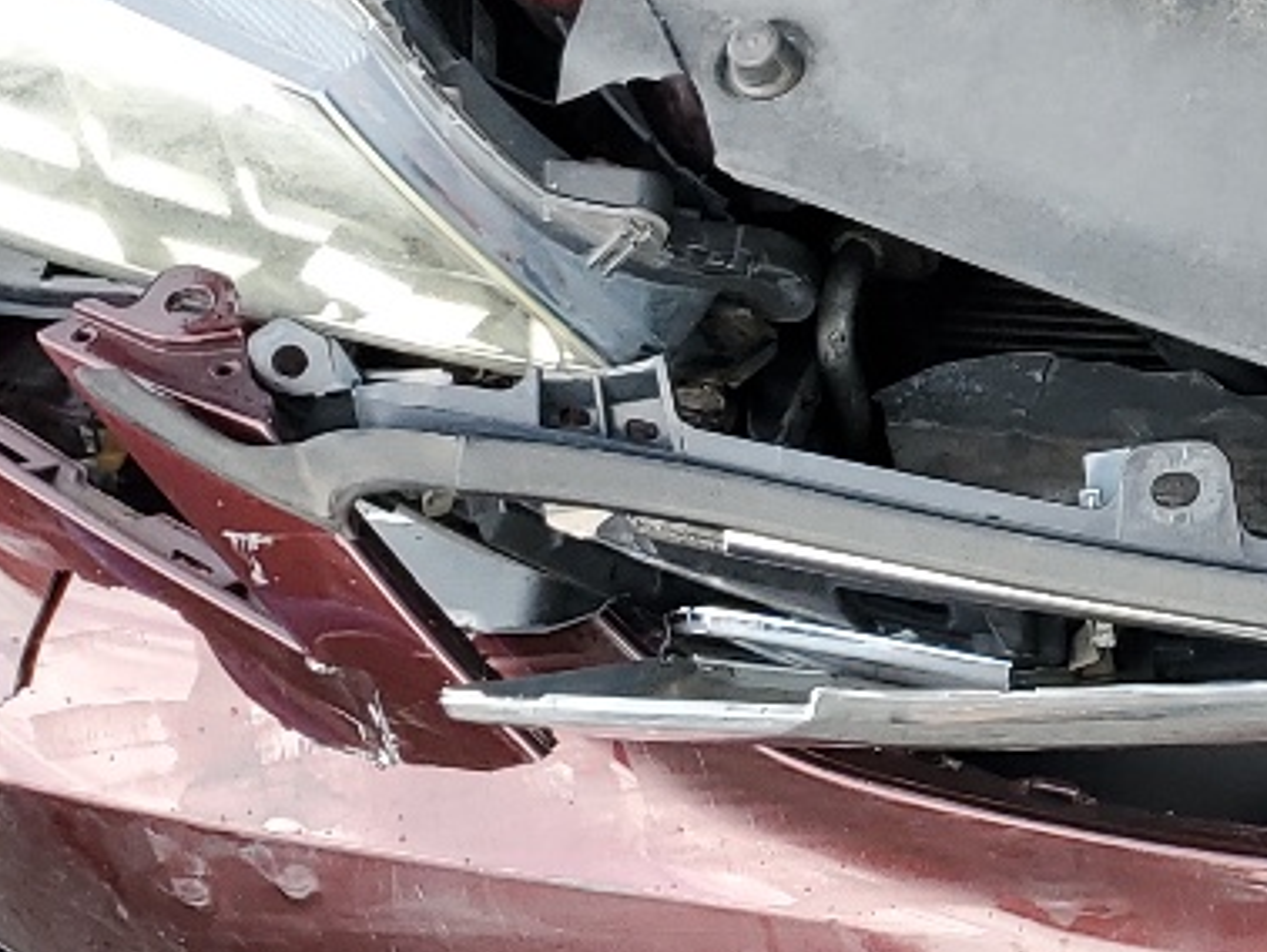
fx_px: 4029
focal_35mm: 110
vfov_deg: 13.4
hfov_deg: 16.5
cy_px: 114
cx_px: 1813
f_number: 1.5
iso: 50
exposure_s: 1/213
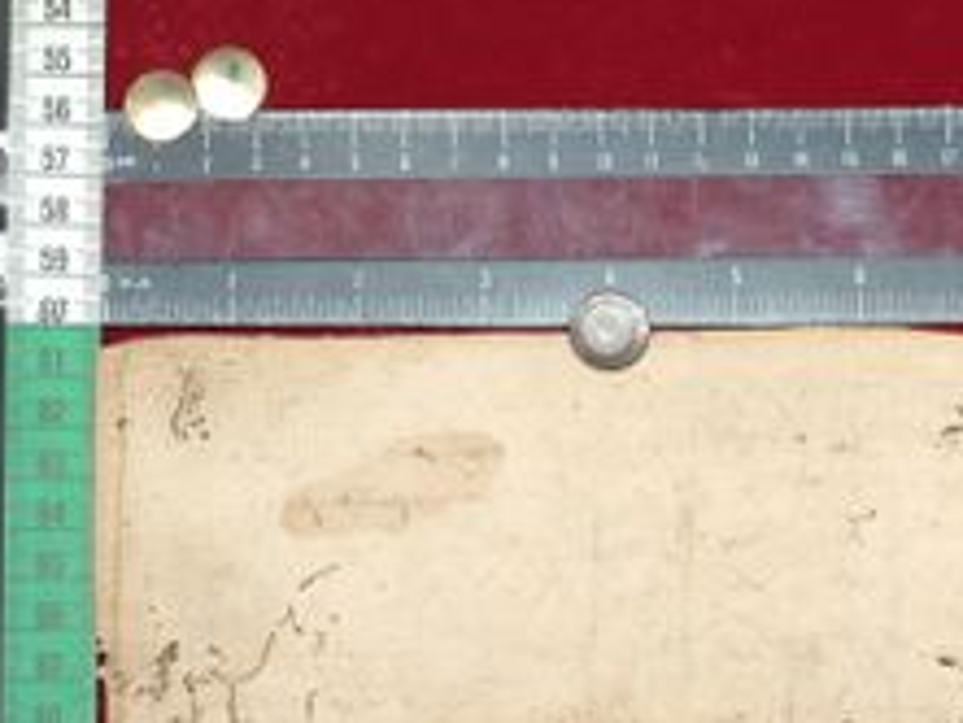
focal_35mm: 197
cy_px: 577
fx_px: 5487
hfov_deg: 9.9
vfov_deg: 7.5
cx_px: 980
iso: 160
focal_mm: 59
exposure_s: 1/20
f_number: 13
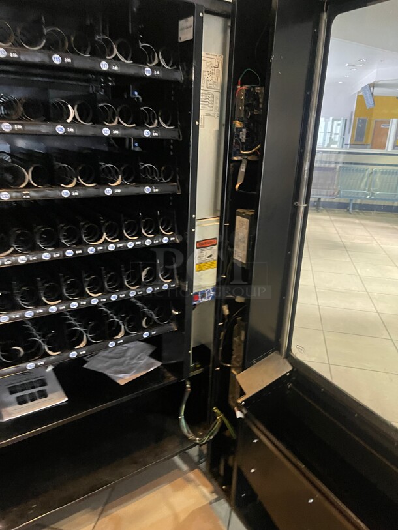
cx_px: 199
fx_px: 398
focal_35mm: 26
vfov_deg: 67.3
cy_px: 265
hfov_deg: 53.1
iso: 640
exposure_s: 1/30
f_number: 1.6
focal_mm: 5.1
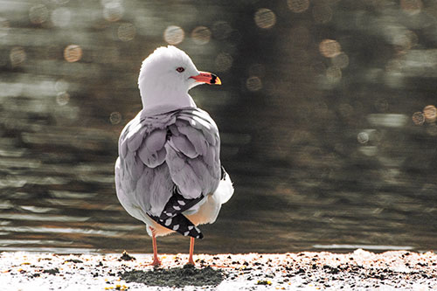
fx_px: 14561
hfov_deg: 1.7
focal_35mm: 1200
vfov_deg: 1.1
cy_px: 146
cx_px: 218
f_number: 13
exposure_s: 1/2500
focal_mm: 1200
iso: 1250
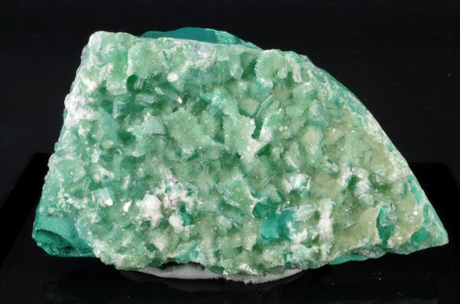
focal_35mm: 52
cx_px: 230
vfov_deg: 25.9
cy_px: 152
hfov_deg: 38.3
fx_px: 663
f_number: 7.1
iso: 100
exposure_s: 1/1.25
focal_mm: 35
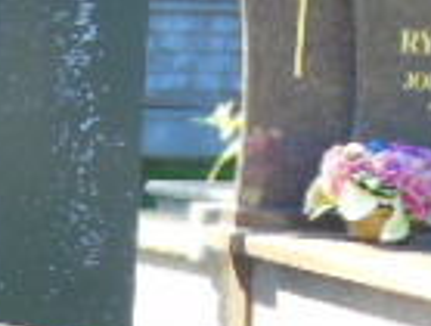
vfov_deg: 4.5
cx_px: -248
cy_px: 692
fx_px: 4070
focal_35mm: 326
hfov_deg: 6.0
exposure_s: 1/80
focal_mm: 13
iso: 80
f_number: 4.7
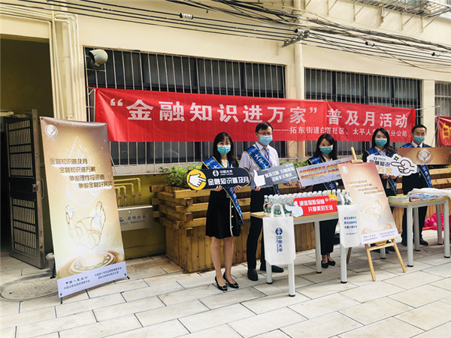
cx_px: 226
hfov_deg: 63.4
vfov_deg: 49.7
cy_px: 169
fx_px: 365
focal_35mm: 28
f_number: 1.8
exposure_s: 1/387
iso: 20
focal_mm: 4
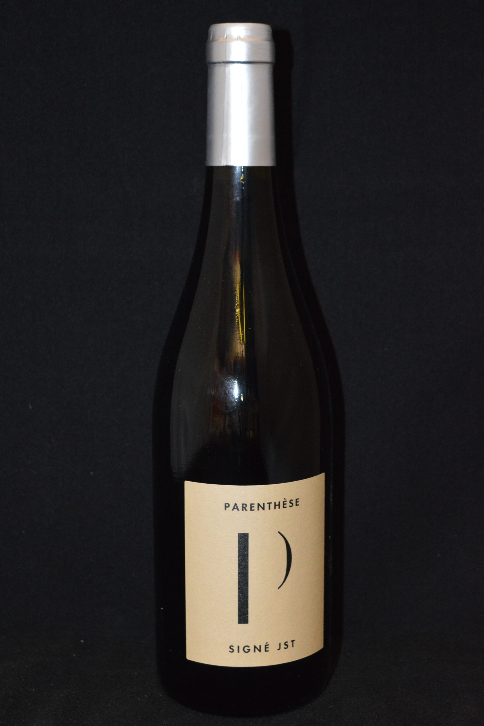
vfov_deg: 32.9
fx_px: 1230
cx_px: 242
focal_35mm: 61
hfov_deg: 22.3
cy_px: 364
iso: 3200
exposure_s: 1/60
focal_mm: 40
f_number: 5
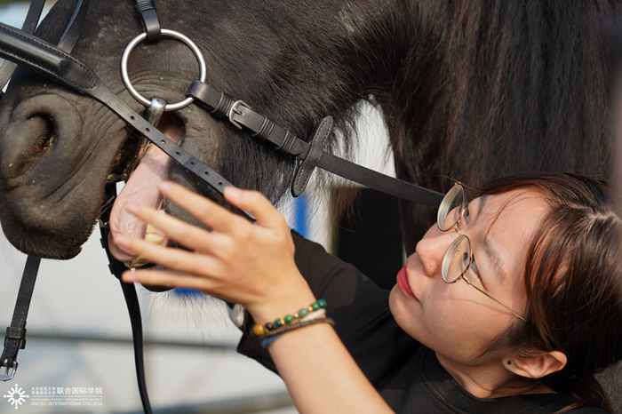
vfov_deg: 15.5
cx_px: 311
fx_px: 1520
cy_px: 207
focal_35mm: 88
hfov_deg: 23.1
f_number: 4
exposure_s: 1/400
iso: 100
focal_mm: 88
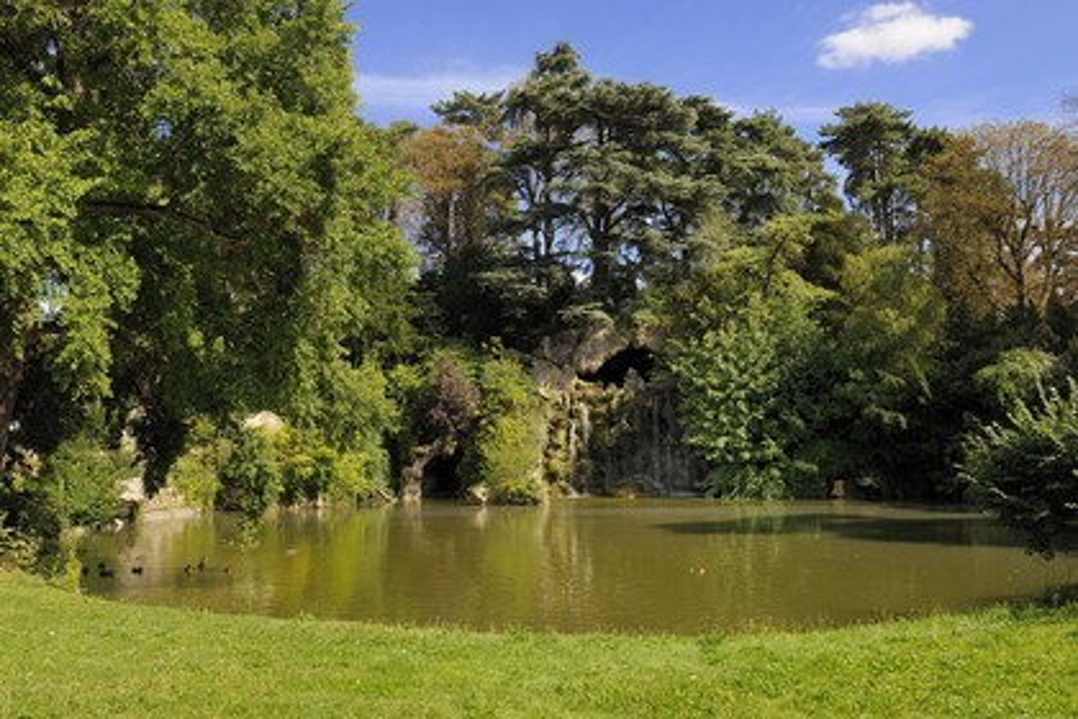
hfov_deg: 63.7
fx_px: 868
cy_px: 360
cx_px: 539
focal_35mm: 29
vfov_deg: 45.0
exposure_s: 1/160
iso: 200
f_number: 10
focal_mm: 29
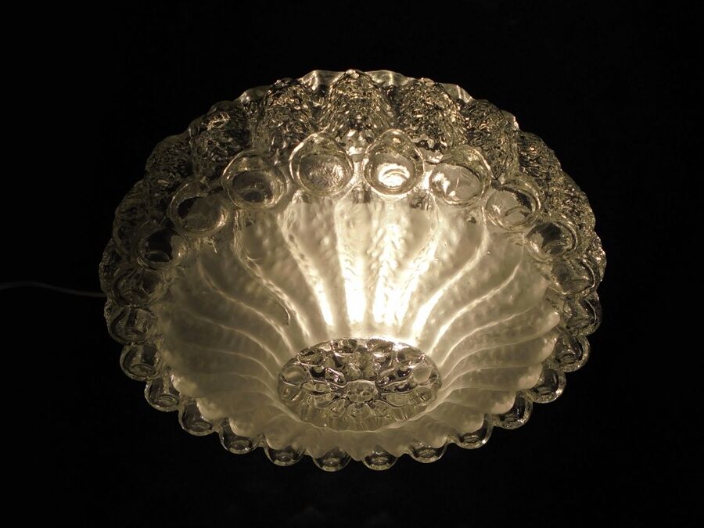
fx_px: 773
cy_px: 264
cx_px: 352
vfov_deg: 37.7
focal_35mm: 38
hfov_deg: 49.0
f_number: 4.2
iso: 100
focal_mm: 6.9
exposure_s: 1/400
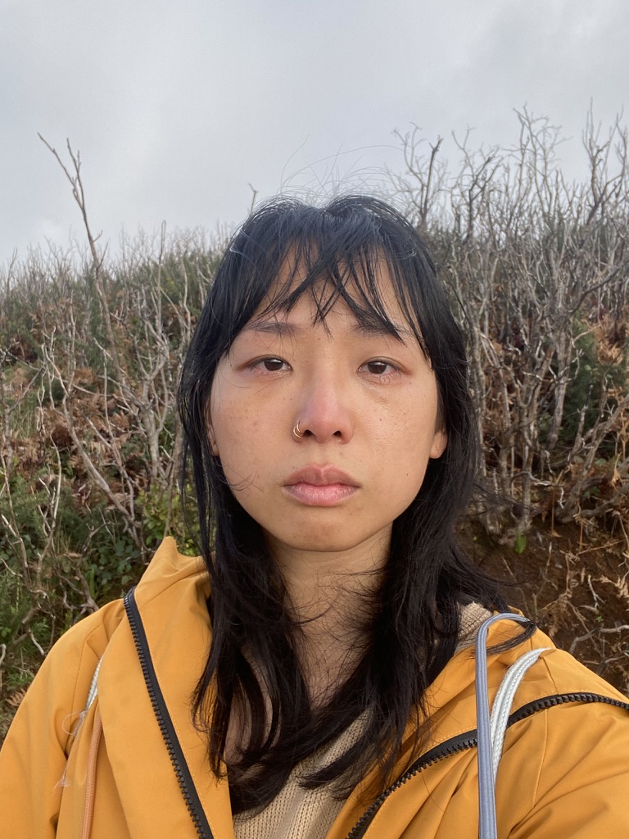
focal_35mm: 30
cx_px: 314
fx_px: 727
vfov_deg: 60.0
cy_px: 420
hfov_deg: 46.8
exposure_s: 1/230
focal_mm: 2.71
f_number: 2.2
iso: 25
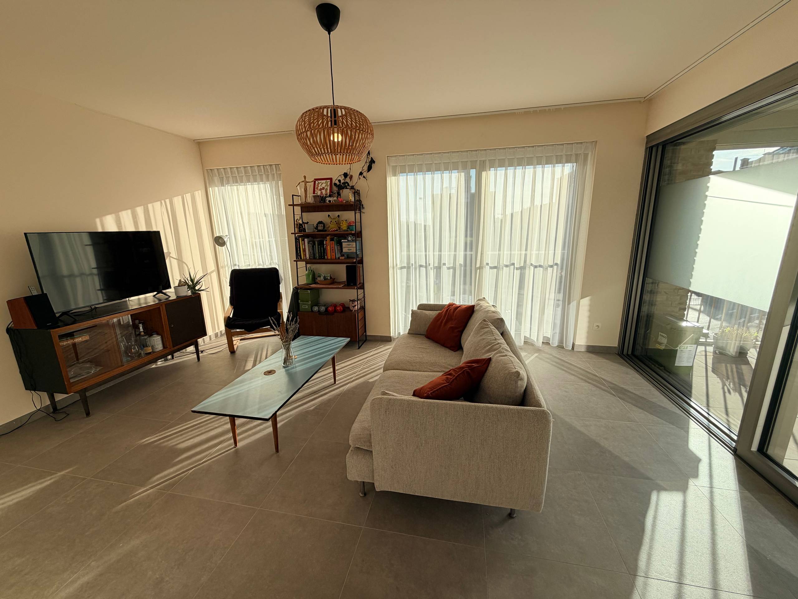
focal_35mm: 14
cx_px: 399
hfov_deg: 102.1
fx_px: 323
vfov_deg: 85.7
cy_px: 300
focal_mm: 2.22
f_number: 2.2
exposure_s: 1/559
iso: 40
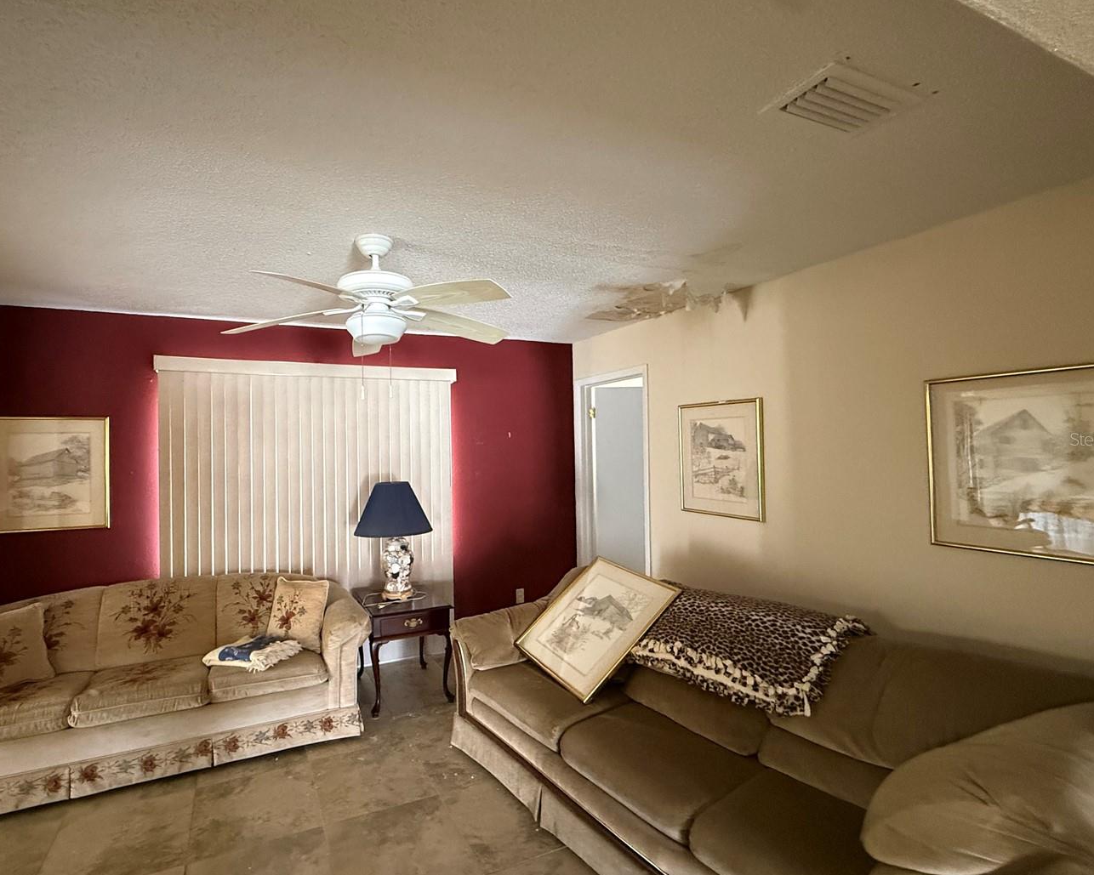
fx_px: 550
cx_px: 470
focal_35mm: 17
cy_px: 439
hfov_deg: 89.1
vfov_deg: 77.0
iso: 800
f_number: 2.2
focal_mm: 2.22
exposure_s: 1/60
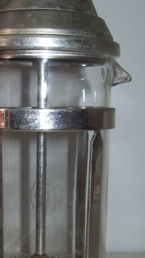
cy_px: 148
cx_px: 20
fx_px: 506
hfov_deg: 16.1
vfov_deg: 28.6
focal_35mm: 74
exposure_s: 1/64
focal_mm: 6
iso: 80
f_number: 2.7
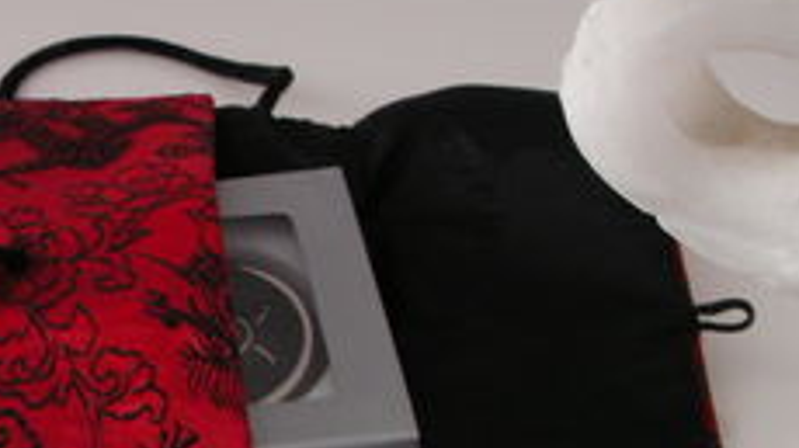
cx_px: -21
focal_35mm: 108
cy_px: 340
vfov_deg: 11.2
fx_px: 2287
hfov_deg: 19.2
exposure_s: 1/30
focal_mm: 6.3
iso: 92
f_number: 3.5
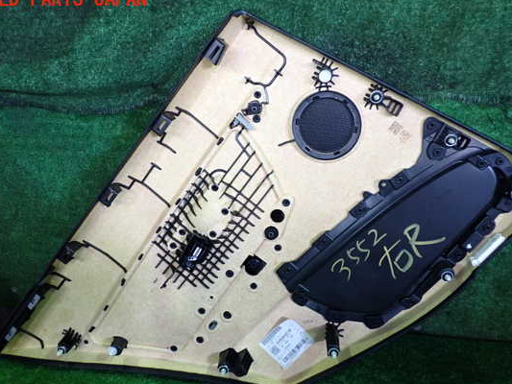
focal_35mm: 36
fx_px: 533
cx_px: 260
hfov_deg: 51.3
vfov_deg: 39.7
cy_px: 204
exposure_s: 1/30
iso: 320
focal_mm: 5.79
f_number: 2.4
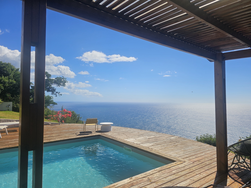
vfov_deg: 58.9
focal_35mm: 23
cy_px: 94
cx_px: 126
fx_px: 167
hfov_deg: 73.9
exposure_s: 1/1433
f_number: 1.7
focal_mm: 6.3
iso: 10
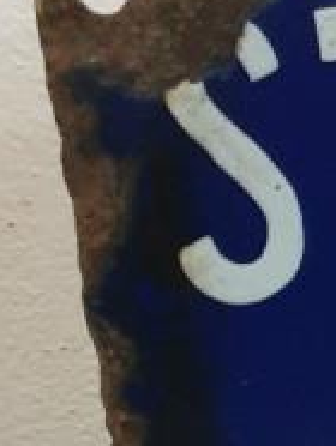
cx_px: 842
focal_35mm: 143
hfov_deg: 9.2
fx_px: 1846
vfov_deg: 13.8
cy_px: 273
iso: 400
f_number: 1.5
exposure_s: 1/50
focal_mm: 4.3
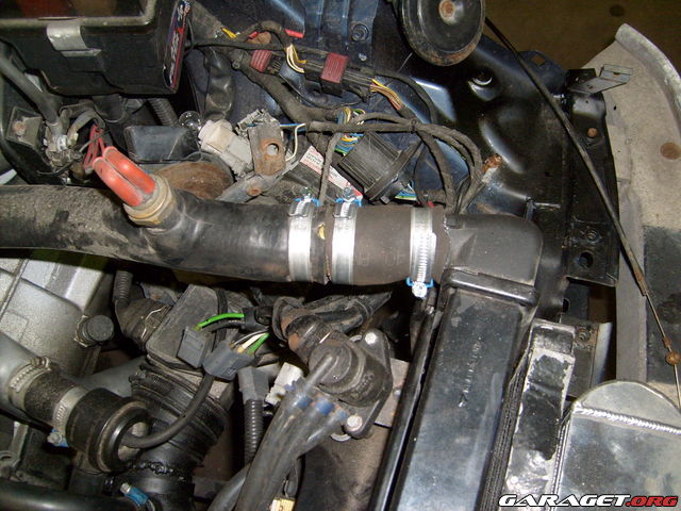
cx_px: 340
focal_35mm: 35
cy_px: 256
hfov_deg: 52.6
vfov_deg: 40.7
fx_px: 689
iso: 100
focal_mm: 5.8
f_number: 2.8
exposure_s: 1/45
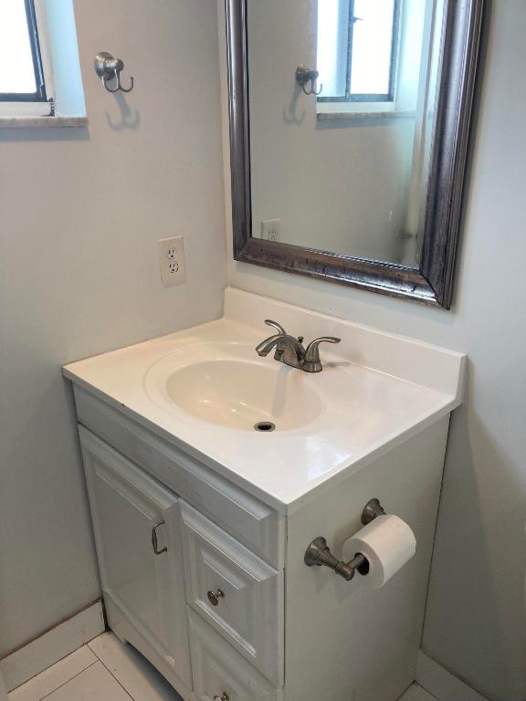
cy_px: 350
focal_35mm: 28
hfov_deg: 49.7
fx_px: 567
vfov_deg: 63.4
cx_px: 263
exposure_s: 1/120
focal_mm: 3.99
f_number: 1.8
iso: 80
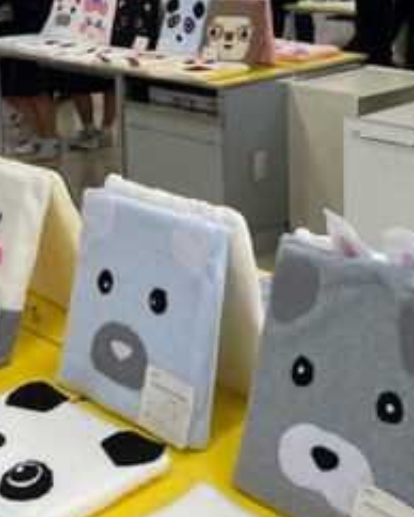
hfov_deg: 22.8
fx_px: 1025
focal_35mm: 67
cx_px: 241
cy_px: 28
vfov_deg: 27.0
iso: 50
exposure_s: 1/100
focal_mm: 4.2
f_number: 1.6
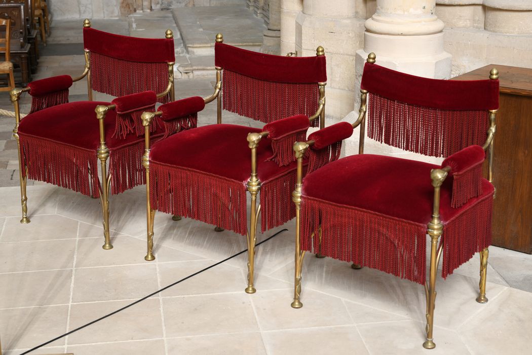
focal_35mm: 50
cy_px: 178
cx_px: 266
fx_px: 739
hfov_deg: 39.6
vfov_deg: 27.0
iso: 64
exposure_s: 1.3
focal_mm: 50
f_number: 8
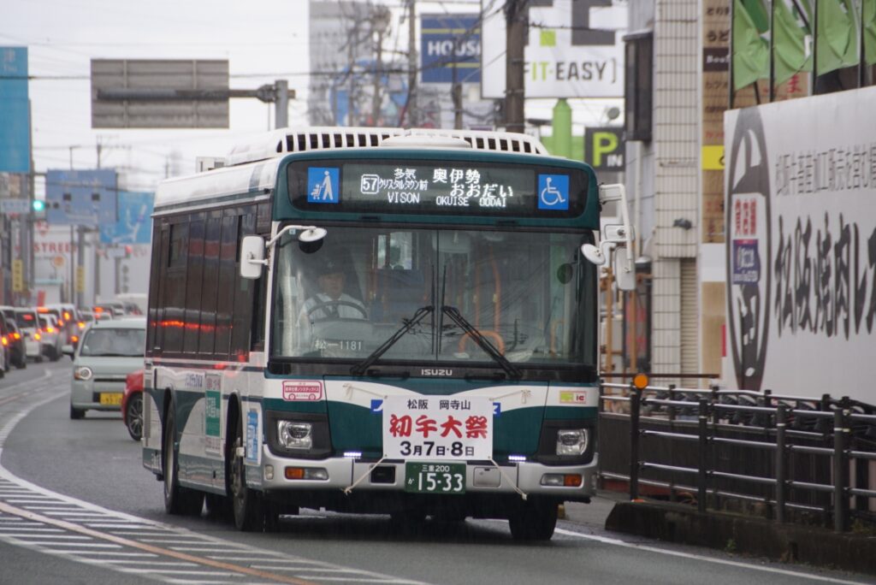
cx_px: 438
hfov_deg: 6.5
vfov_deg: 4.4
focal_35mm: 315
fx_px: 7669
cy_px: 292
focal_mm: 210
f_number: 6.3
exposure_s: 1/100
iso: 250
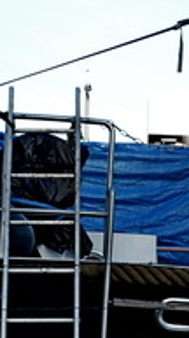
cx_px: 276
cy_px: 239
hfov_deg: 6.8
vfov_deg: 12.3
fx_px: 1565
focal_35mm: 175
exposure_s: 1/200
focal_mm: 25.7
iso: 125
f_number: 4
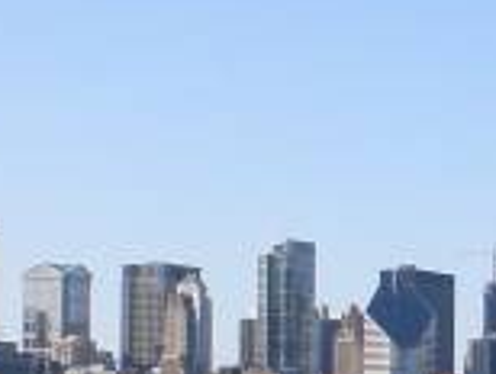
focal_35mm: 197
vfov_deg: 7.5
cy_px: 358
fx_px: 2827
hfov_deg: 9.8
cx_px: 673
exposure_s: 1/400
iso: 50
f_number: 4.4
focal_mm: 6.3
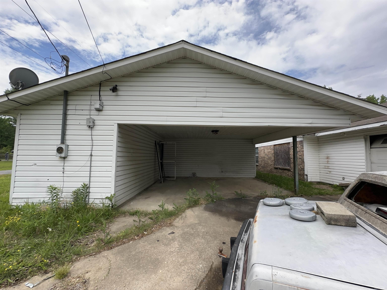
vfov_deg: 85.7
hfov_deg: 102.1
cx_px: 194
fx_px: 157
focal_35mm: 14
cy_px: 145
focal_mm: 2.22
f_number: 2.2
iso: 40
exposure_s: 1/917
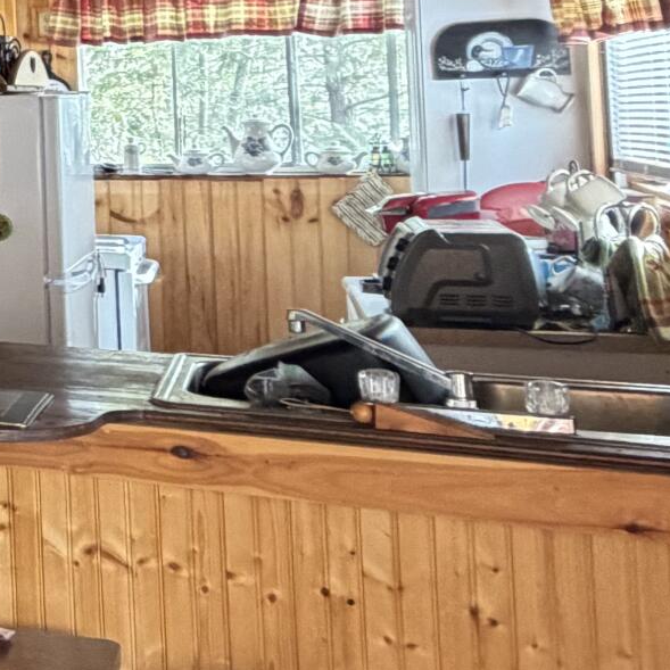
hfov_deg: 19.3
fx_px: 1380
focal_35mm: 63
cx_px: -587
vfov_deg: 26.5
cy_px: 78
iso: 320
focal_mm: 2.22
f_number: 2.2
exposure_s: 1/86
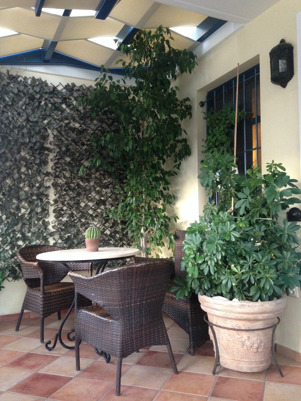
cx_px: 150
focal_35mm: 33
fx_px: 383
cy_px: 200
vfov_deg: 55.3
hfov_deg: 43.0
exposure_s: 1/20
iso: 320
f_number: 2.4
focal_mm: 4.12
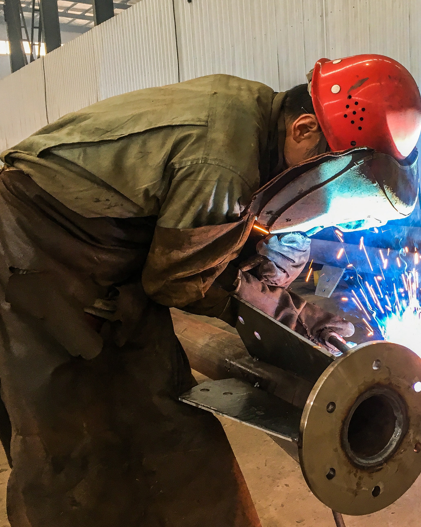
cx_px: 335
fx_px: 685
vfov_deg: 42.0
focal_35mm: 44
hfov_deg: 33.2
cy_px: 239
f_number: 2.2
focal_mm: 4.15
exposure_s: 1/33
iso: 80
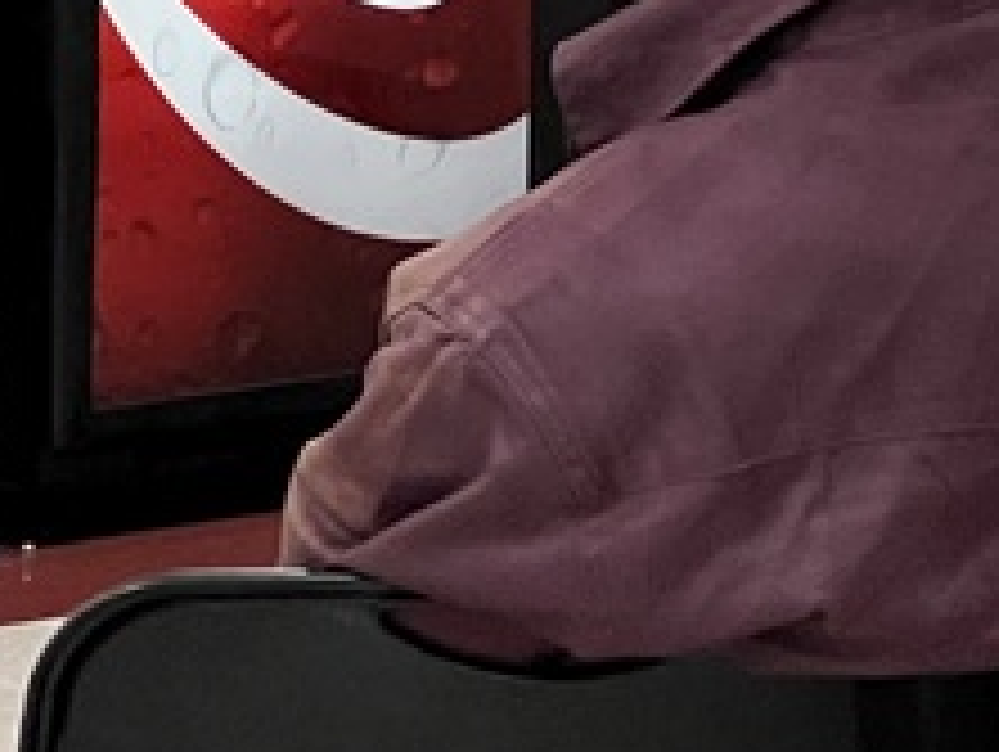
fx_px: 10256
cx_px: 1494
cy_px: -266
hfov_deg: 5.5
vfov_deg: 4.2
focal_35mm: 355
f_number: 2.8
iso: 800
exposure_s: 1/60
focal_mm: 9
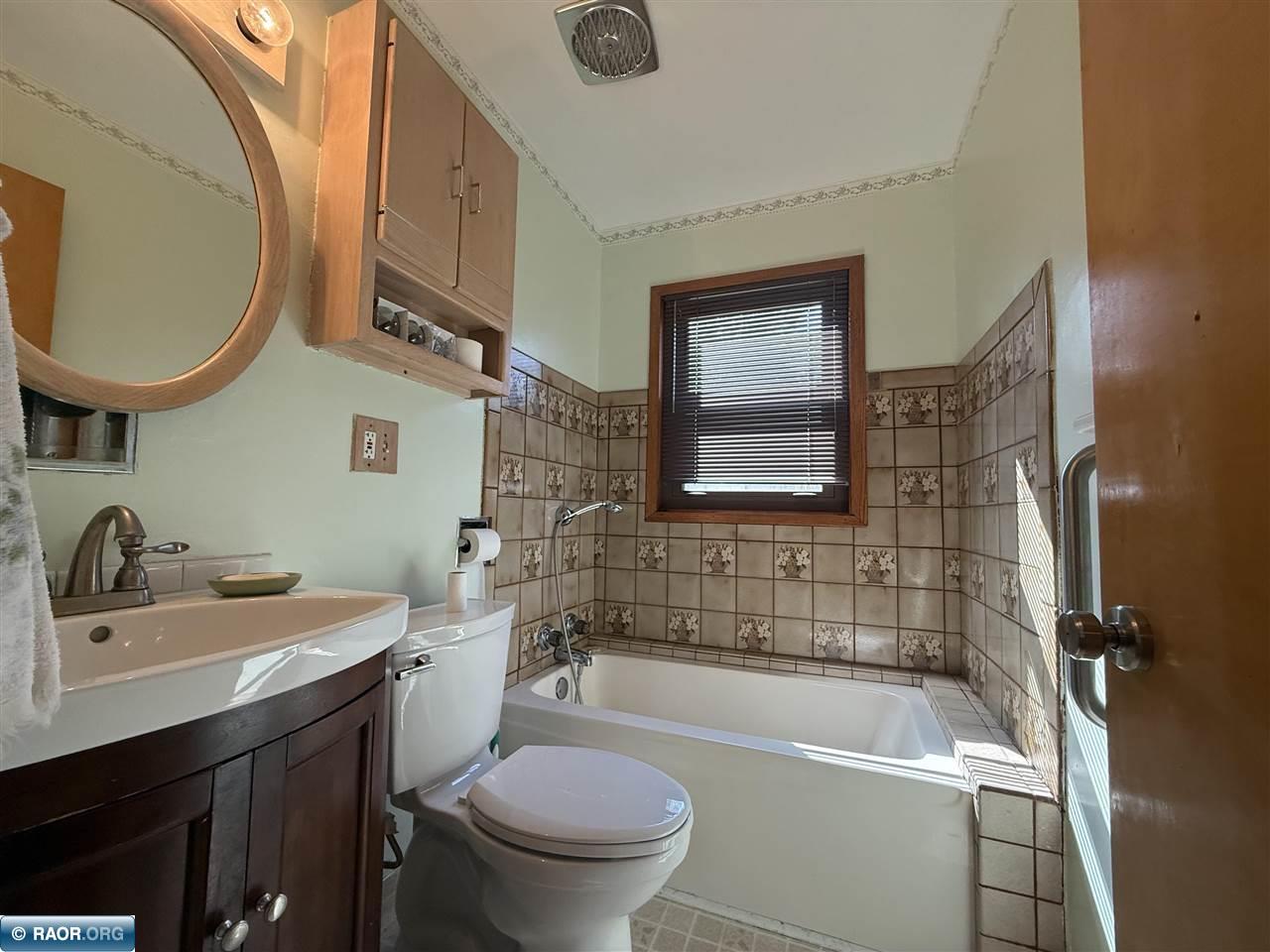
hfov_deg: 102.1
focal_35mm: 14
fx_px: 514
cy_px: 476
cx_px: 635
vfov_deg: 85.7
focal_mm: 2.22
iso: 200
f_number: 2.2
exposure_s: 1/120
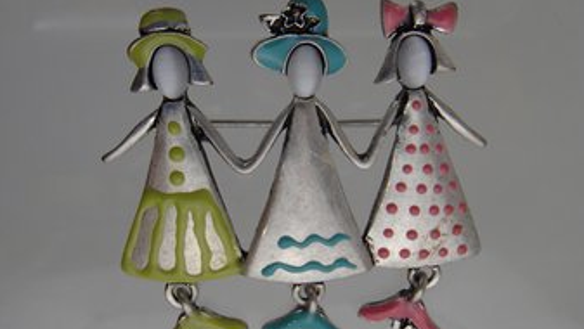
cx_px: 294
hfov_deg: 49.4
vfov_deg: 29.0
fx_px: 635
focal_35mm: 41
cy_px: 179
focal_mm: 6.64
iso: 100
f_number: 4.7
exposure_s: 1/160
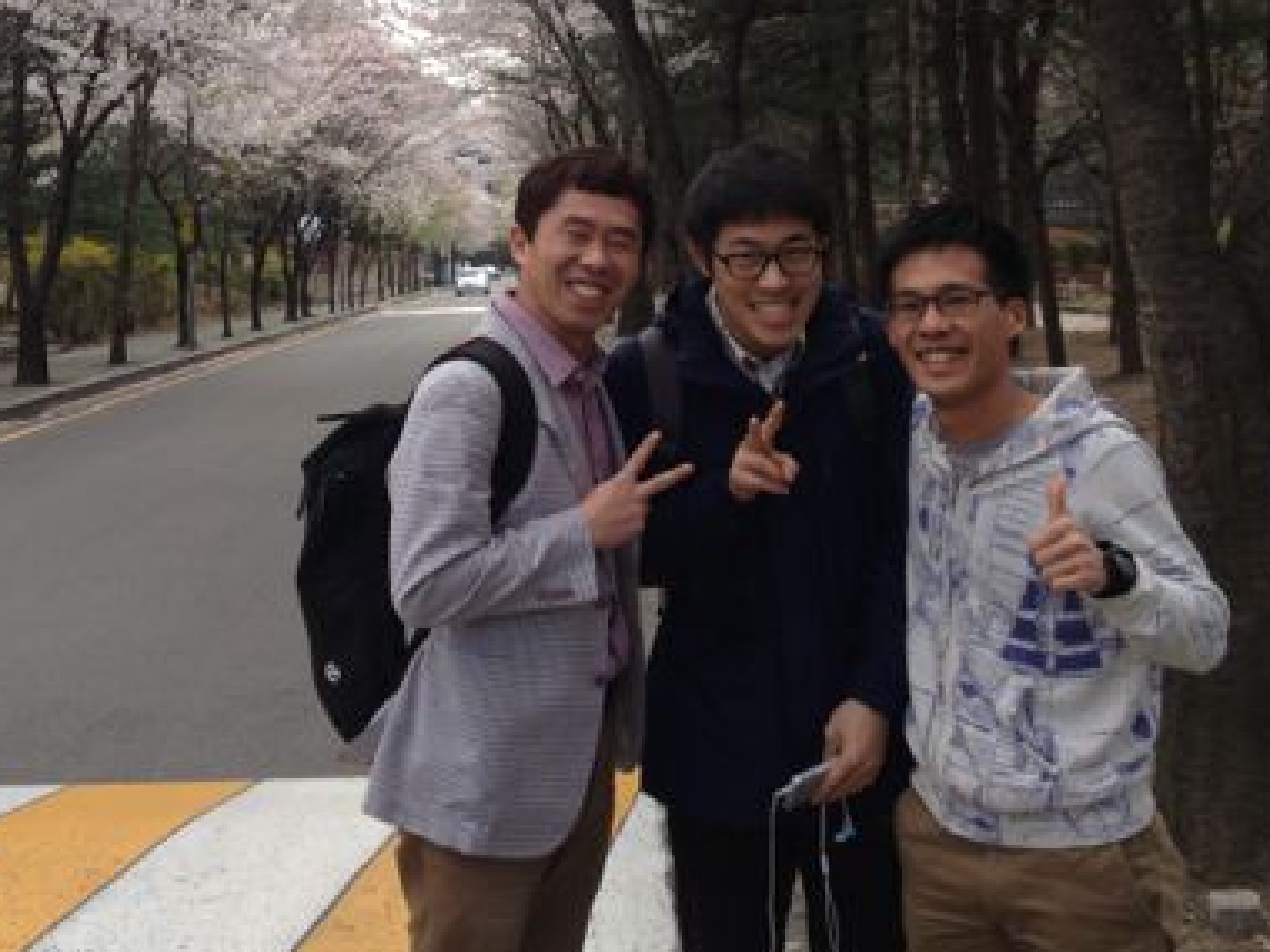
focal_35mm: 59
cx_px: 488
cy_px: 174
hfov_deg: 32.6
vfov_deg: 24.4
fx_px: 2165
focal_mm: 4.28
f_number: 2.4
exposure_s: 1/484
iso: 50
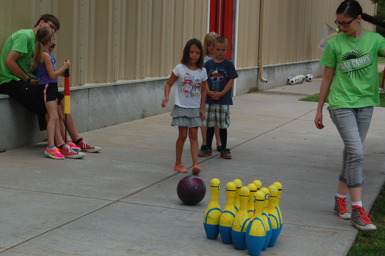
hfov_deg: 24.6
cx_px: 192
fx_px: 882
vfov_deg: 16.5
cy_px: 128
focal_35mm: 82
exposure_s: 1/320
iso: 200
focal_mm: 55
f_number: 9
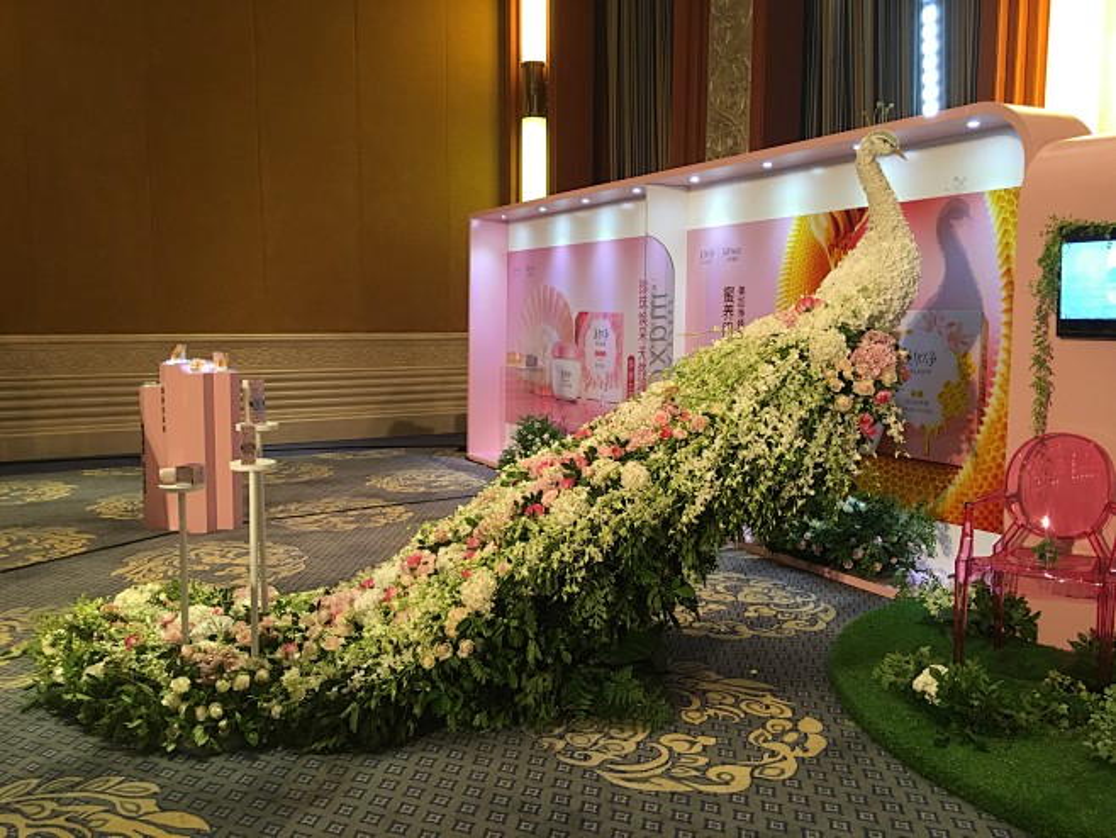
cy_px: 419
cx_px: 558
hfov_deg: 61.6
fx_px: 935
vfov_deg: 48.3
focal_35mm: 29
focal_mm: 4.15
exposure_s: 1/17
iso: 64
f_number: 2.2
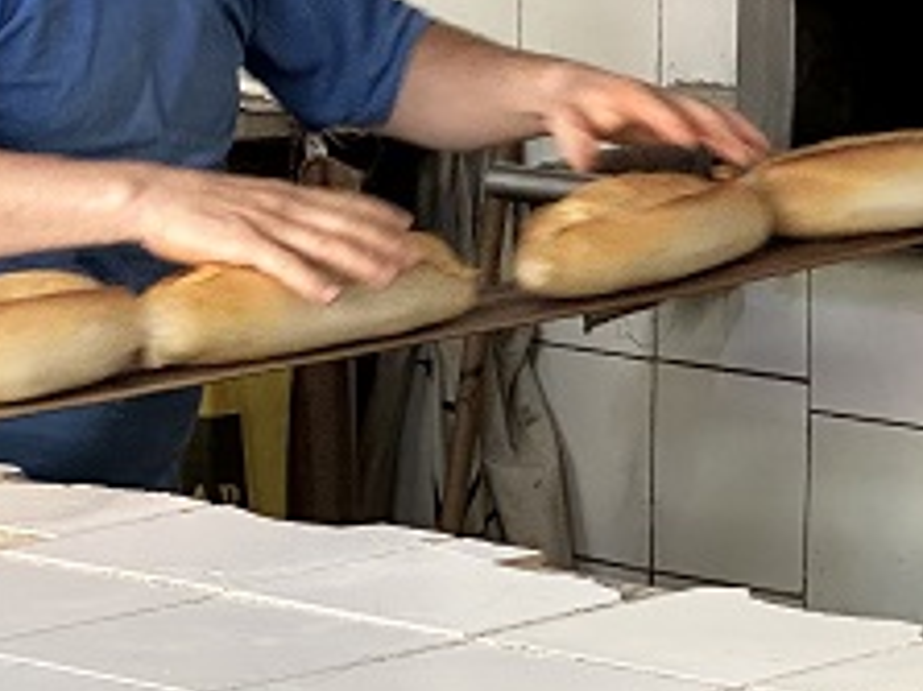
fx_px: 5516
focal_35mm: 207
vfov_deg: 7.2
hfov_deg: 9.5
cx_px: 815
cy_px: 58
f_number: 2.8
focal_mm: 9
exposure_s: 1/50
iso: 250
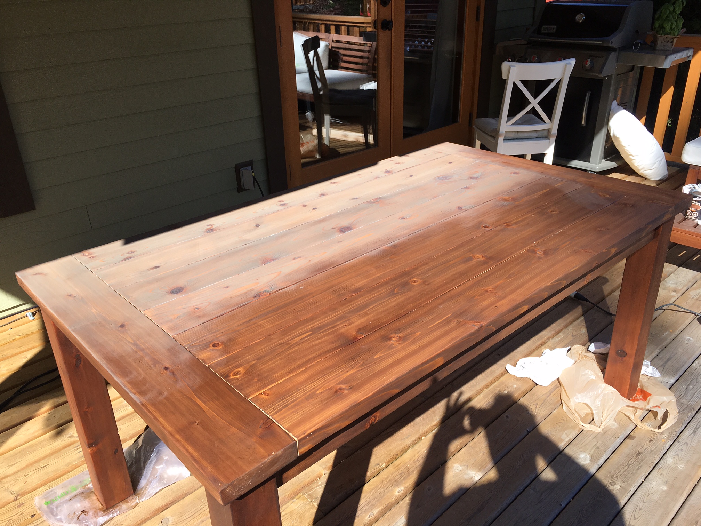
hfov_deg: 61.7
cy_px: 263
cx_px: 350
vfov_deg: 48.2
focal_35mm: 29
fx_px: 587
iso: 25
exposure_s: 1/761
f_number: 2.2
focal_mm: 4.15
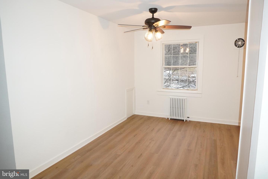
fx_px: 179
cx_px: 134
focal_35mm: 24
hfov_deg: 73.7
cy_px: 90
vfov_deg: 53.1
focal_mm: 16
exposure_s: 1/60
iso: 2000
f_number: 8
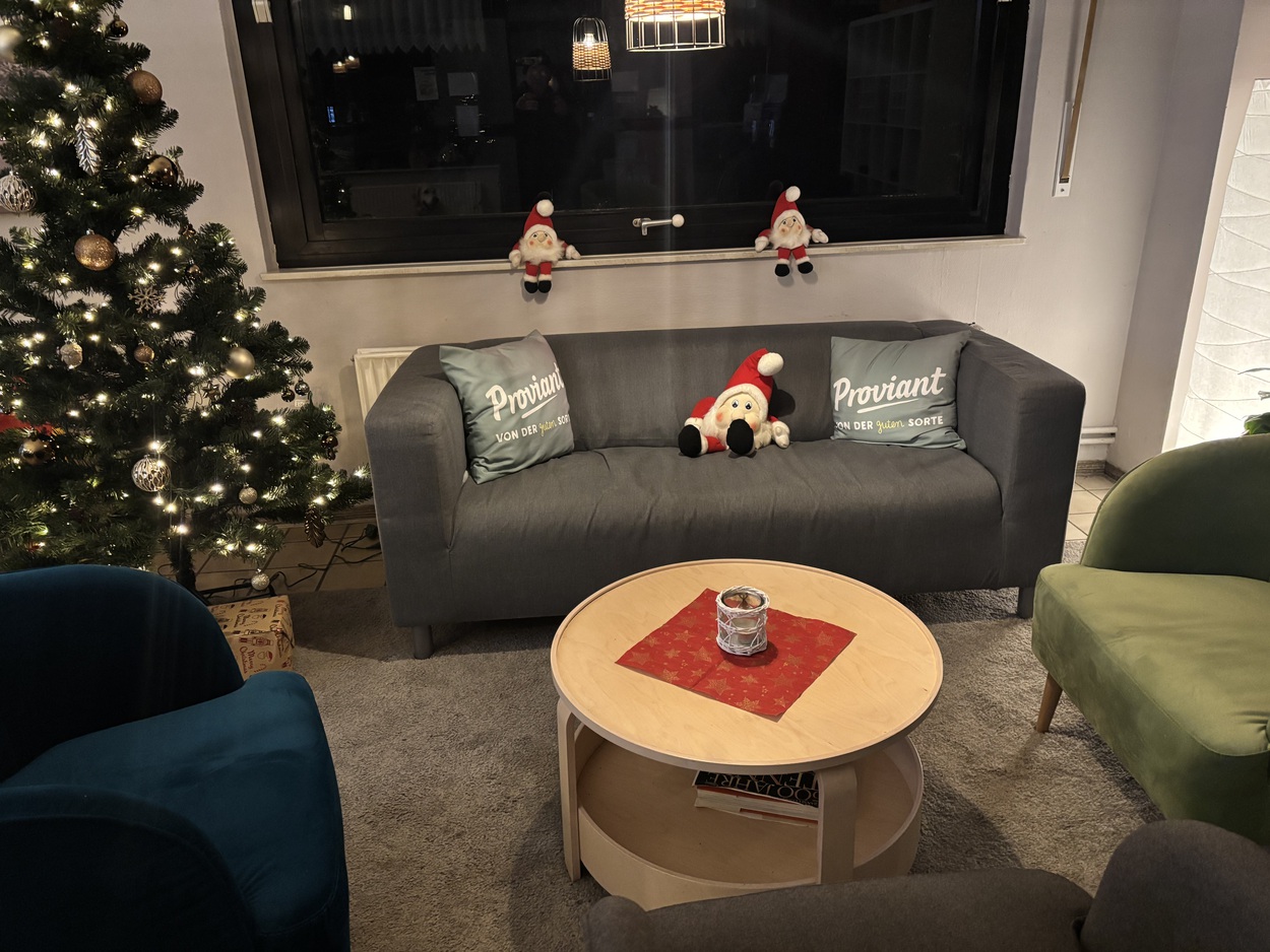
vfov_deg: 53.1
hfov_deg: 67.3
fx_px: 954
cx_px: 635
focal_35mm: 26
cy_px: 476
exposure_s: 1/29
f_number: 1.6
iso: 640
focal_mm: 5.96
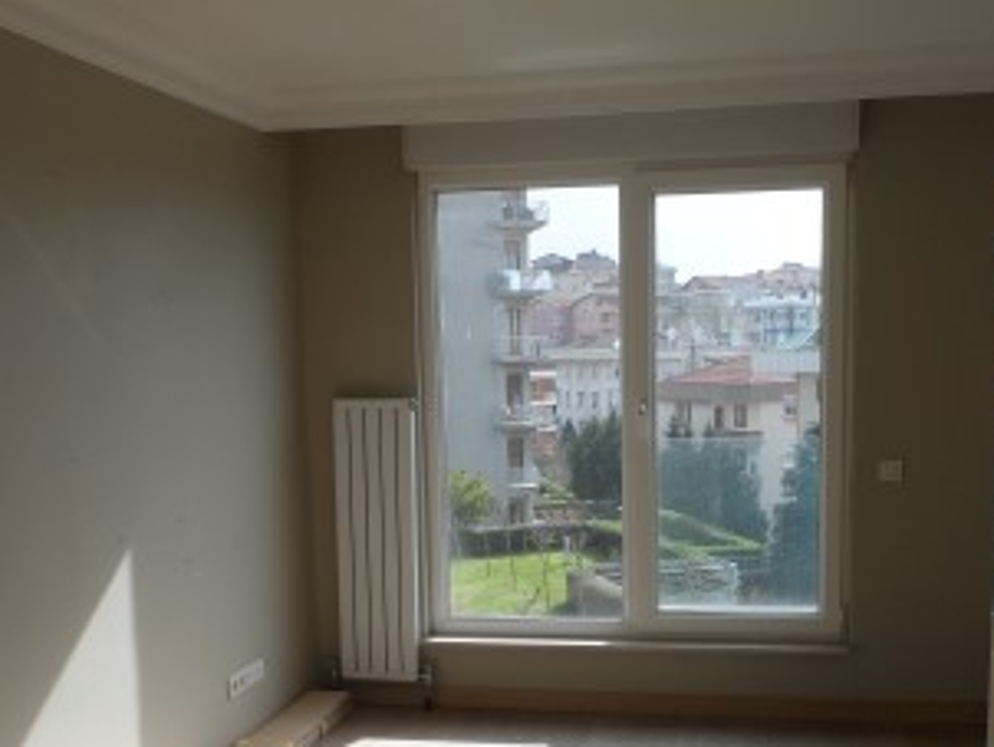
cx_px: 556
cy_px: 566
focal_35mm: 40
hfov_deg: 46.7
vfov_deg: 35.2
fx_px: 1150
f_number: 3.2
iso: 80
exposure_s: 1/350
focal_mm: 4
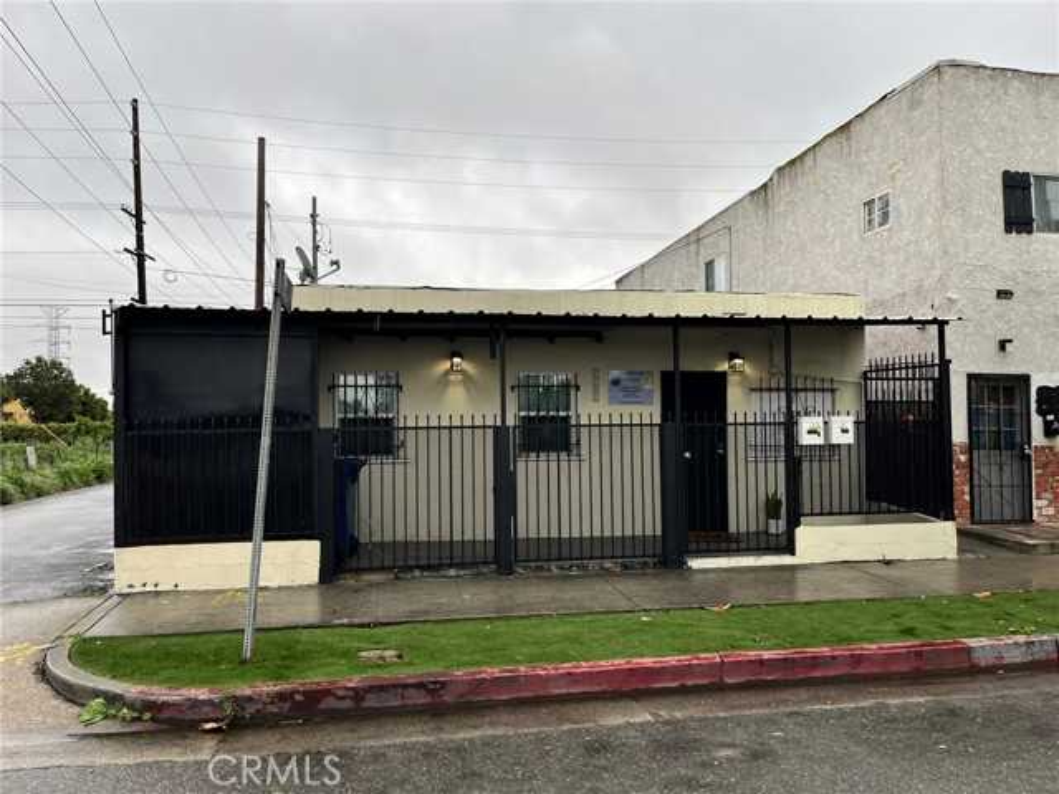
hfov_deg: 67.3
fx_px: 795
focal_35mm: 26
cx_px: 530
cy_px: 397
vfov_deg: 53.1
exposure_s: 1/435
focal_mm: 5.1
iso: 50
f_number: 1.6
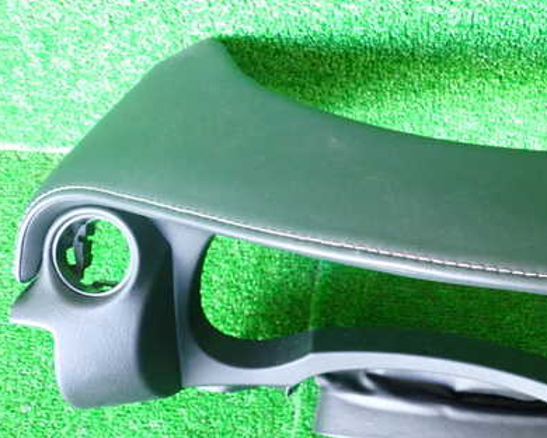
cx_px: 417
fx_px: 729
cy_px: 239
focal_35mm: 45
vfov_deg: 33.4
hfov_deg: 39.9
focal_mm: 5.4
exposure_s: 1/60
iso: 1000
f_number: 2.3
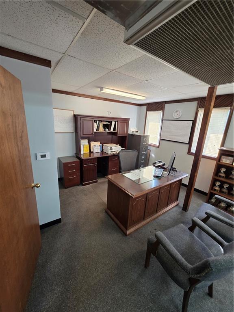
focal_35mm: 13
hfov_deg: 89.9
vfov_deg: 106.2
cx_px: 117
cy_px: 156
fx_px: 117
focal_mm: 2.2
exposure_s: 1/60
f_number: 1.9
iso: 160
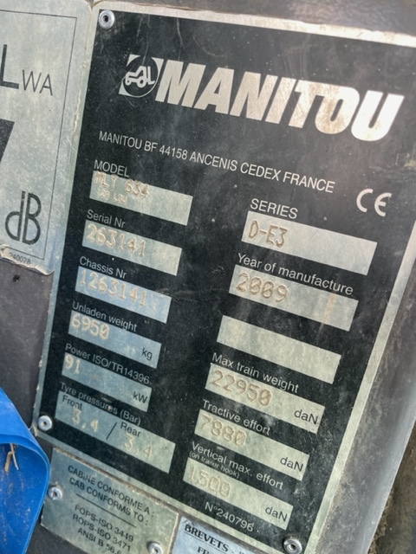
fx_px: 417
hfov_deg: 53.1
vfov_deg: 67.3
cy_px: 277
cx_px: 208
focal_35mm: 26
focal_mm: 4.2
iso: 80
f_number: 1.6
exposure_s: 1/121
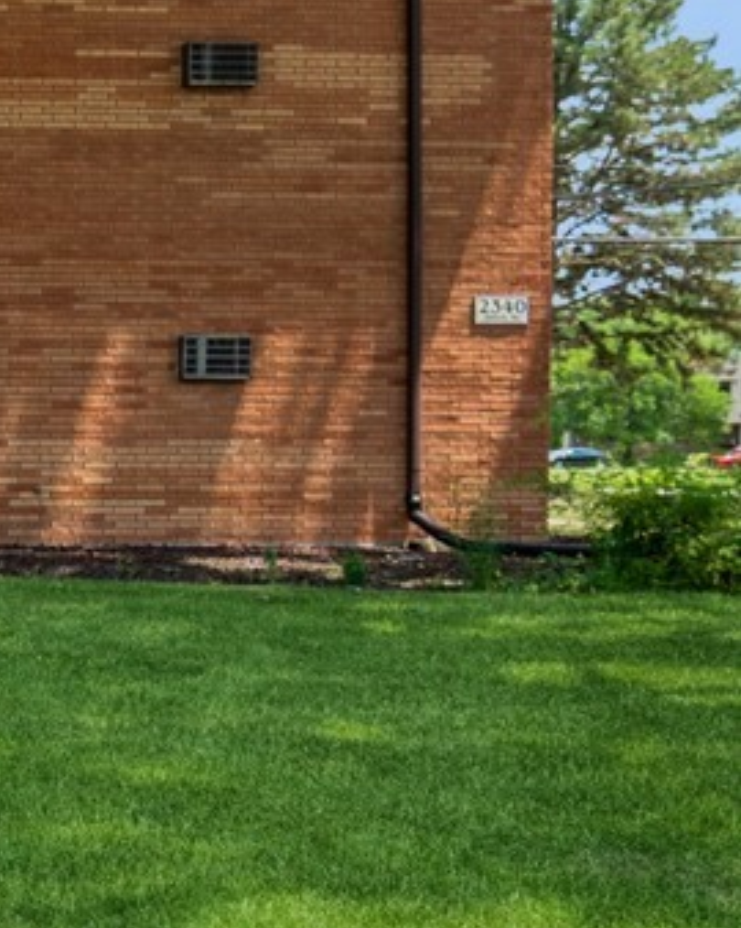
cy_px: 338
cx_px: -491
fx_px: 1646
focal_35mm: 60
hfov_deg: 20.2
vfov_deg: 31.3
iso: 100
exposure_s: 1/80
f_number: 8
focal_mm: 16
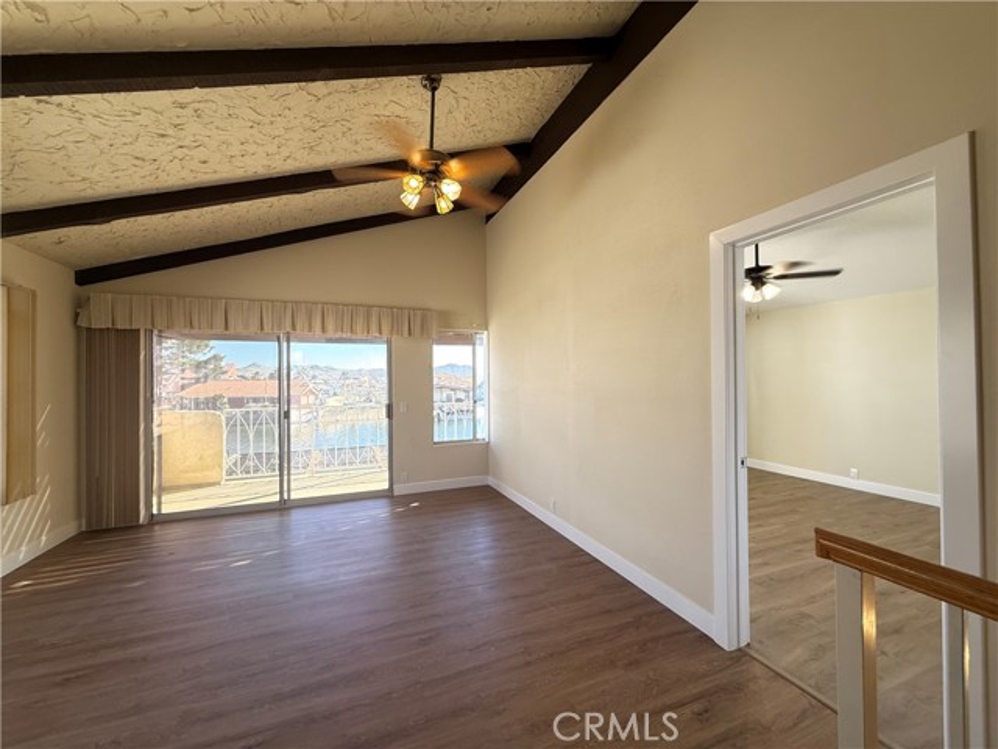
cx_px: 499
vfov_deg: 85.7
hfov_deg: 102.1
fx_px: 404
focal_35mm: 14
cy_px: 374
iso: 320
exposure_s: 1/60
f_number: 2.2
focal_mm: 2.22
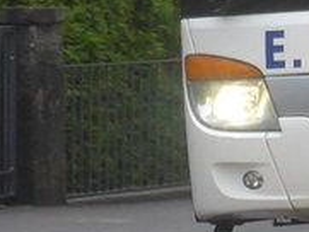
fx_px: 6083
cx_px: 505
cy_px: -220
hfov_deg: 2.9
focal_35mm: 681
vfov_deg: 2.2
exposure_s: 1/320
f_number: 4.8
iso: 400
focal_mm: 20.4
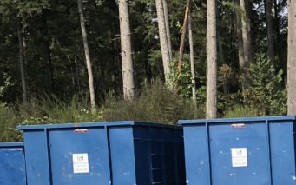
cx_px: 441
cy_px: 208
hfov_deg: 20.1
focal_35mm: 89
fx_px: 718
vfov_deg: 14.3
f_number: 1.8
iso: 20
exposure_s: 1/873
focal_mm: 3.99
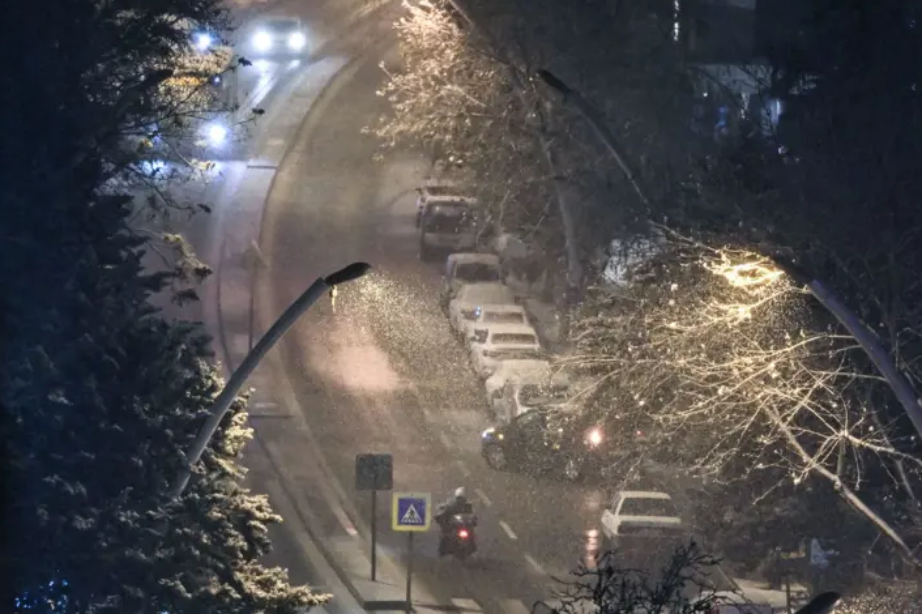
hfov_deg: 5.5
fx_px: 9574
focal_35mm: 374
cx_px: 562
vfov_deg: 3.7
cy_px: 364
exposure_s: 1/125
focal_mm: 200
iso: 4000
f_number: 2.8
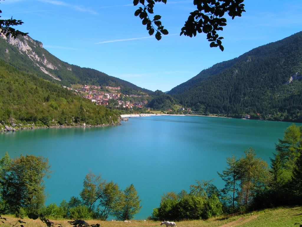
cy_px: 114
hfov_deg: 49.0
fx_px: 332
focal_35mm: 38
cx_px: 151
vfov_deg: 37.7
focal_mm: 6.3
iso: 50
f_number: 5.6
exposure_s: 1/250
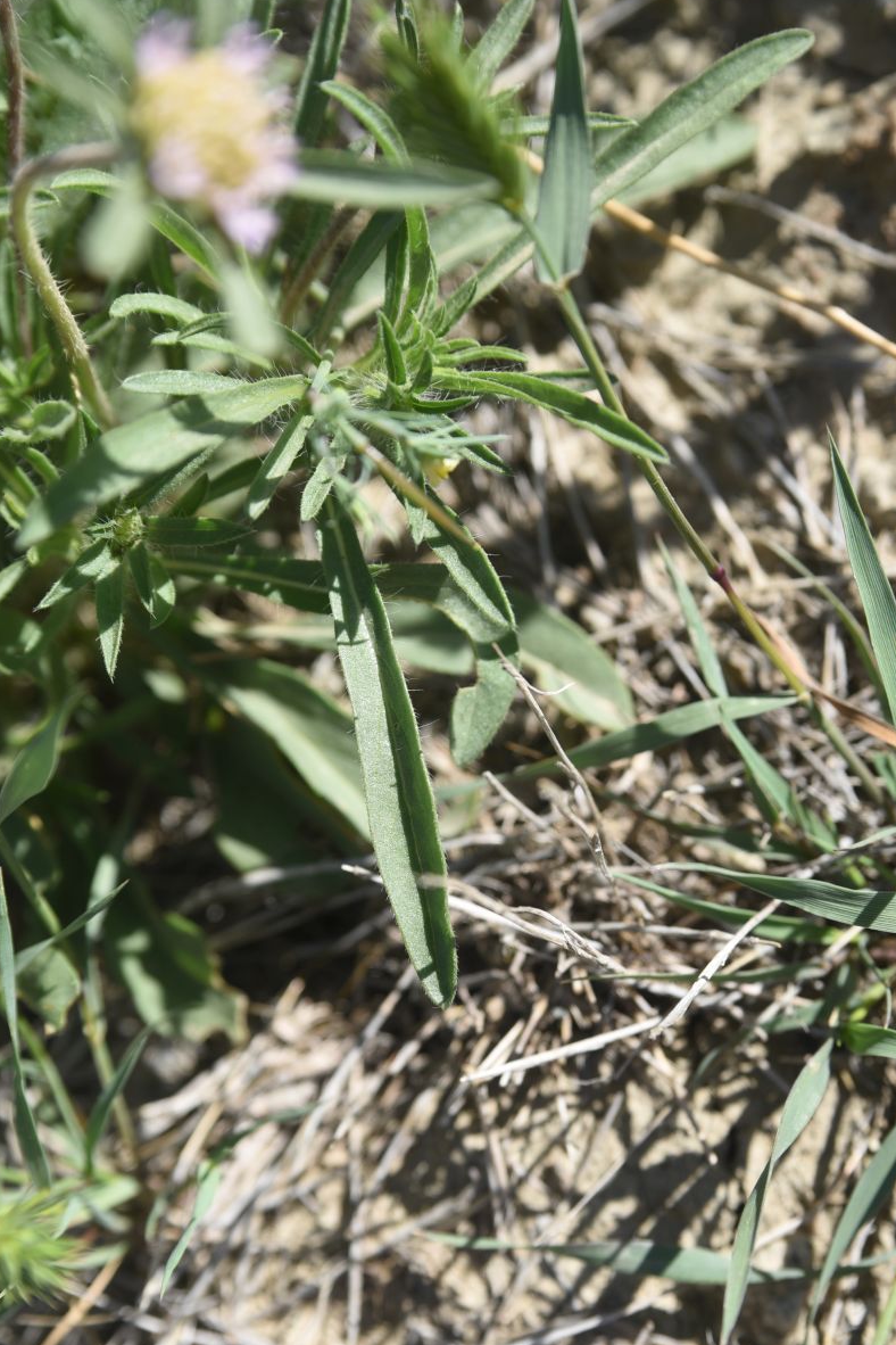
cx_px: 452
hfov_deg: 17.7
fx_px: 2874
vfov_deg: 26.3
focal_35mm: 77
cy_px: 725
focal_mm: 70
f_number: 5.6
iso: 125
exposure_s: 1/500
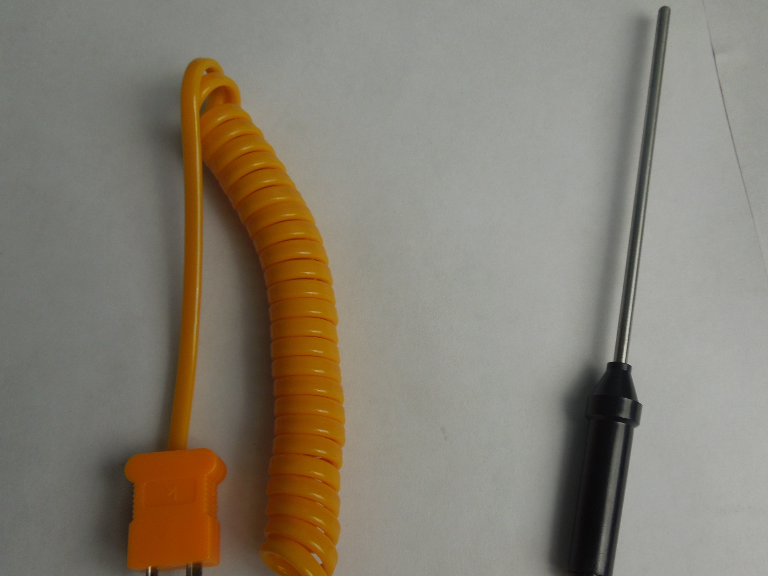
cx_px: 446
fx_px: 754
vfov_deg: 41.6
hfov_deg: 53.7
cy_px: 341
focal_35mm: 34
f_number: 3.3
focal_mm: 4.5
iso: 100
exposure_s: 1/60
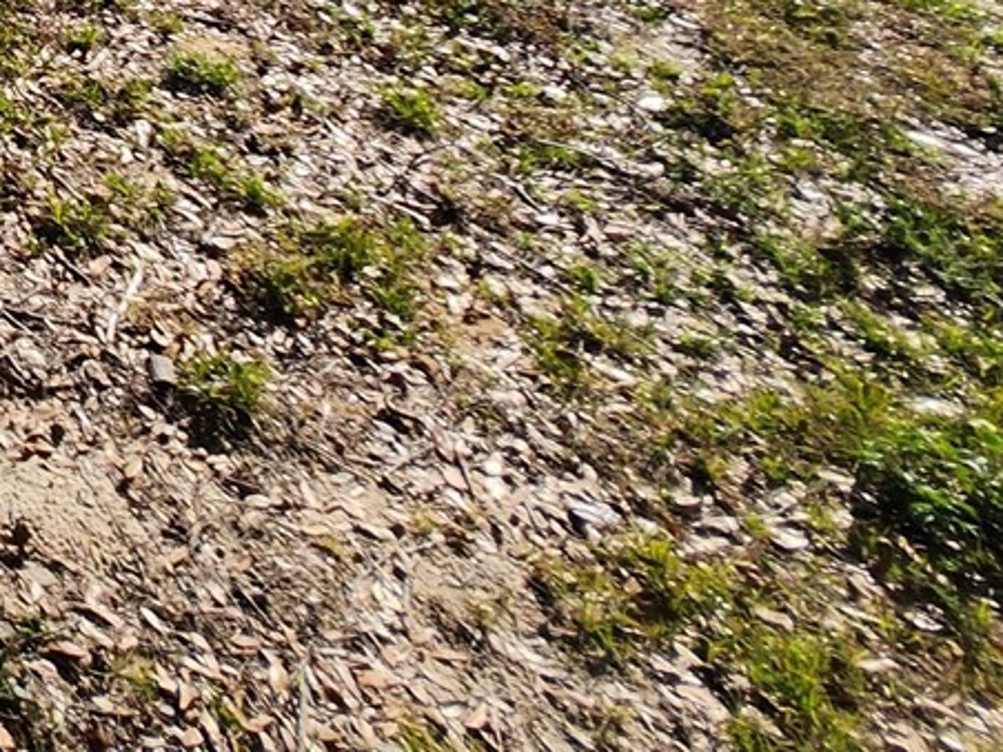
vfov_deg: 21.9
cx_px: -437
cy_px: -548
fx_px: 1333
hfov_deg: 29.1
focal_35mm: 46
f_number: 2.2
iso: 32
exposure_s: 1/924
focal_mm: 1.7
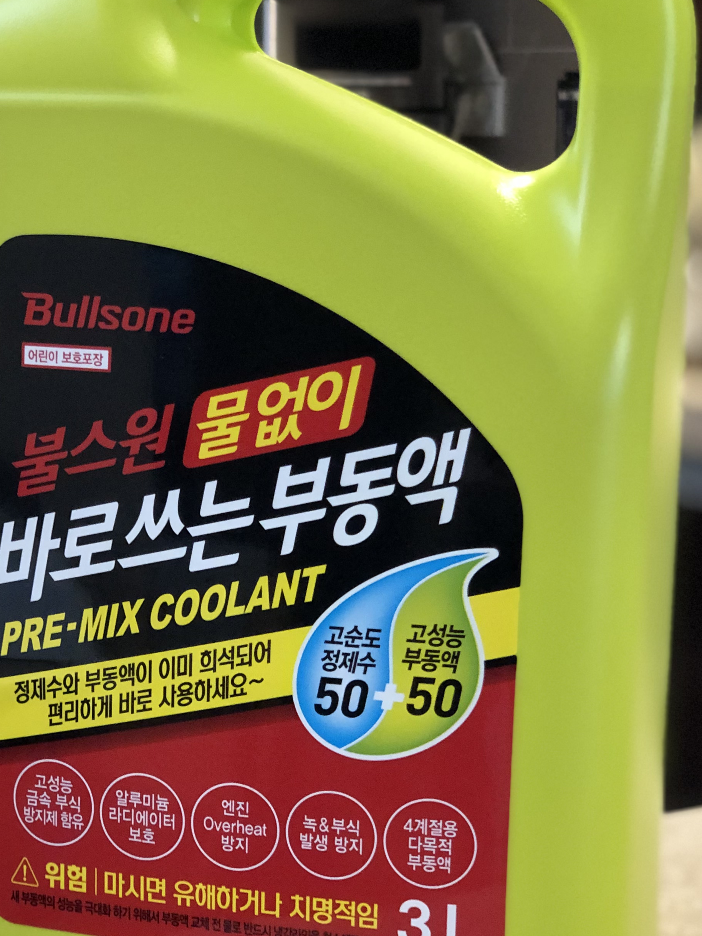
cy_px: 492
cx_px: 286
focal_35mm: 86
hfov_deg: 17.2
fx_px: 2326
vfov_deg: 22.8
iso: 160
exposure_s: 1/24
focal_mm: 6
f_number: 2.4
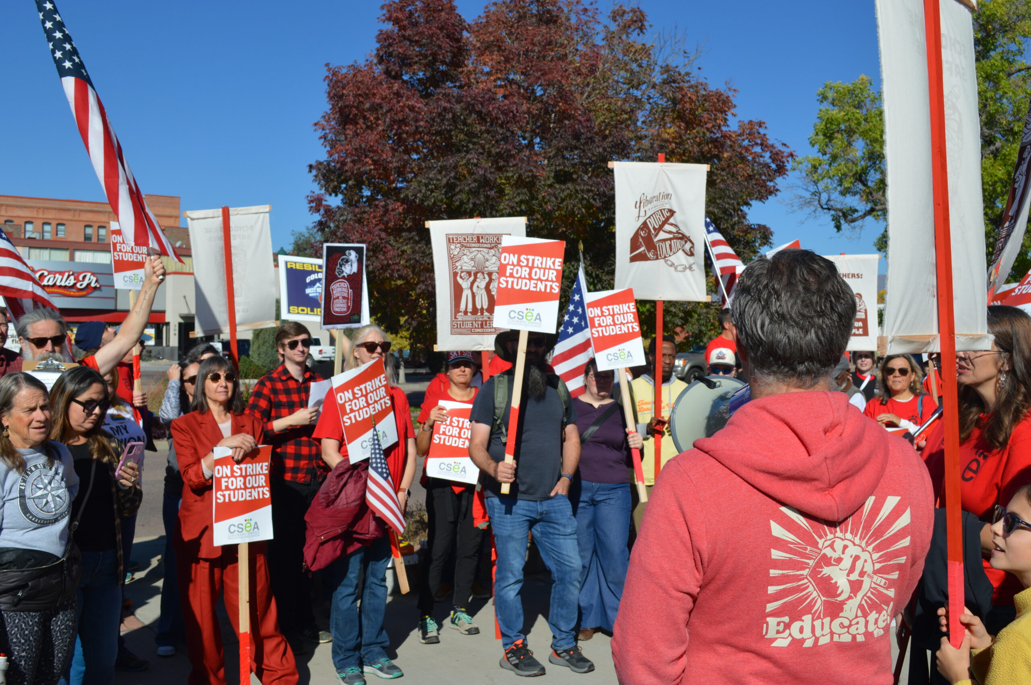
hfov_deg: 53.2
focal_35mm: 36
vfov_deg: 36.8
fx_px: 1030
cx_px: 516
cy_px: 342
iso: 100
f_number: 9
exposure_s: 1/320
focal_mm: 24
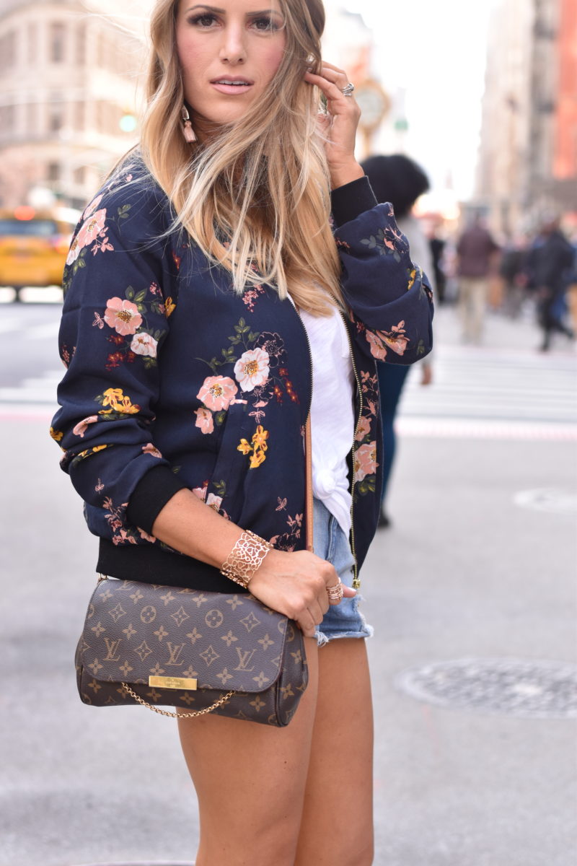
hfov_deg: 18.2
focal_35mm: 75
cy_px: 433
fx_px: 1803
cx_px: 288
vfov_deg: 27.0
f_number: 2.8
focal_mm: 50
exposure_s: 1/800
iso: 500
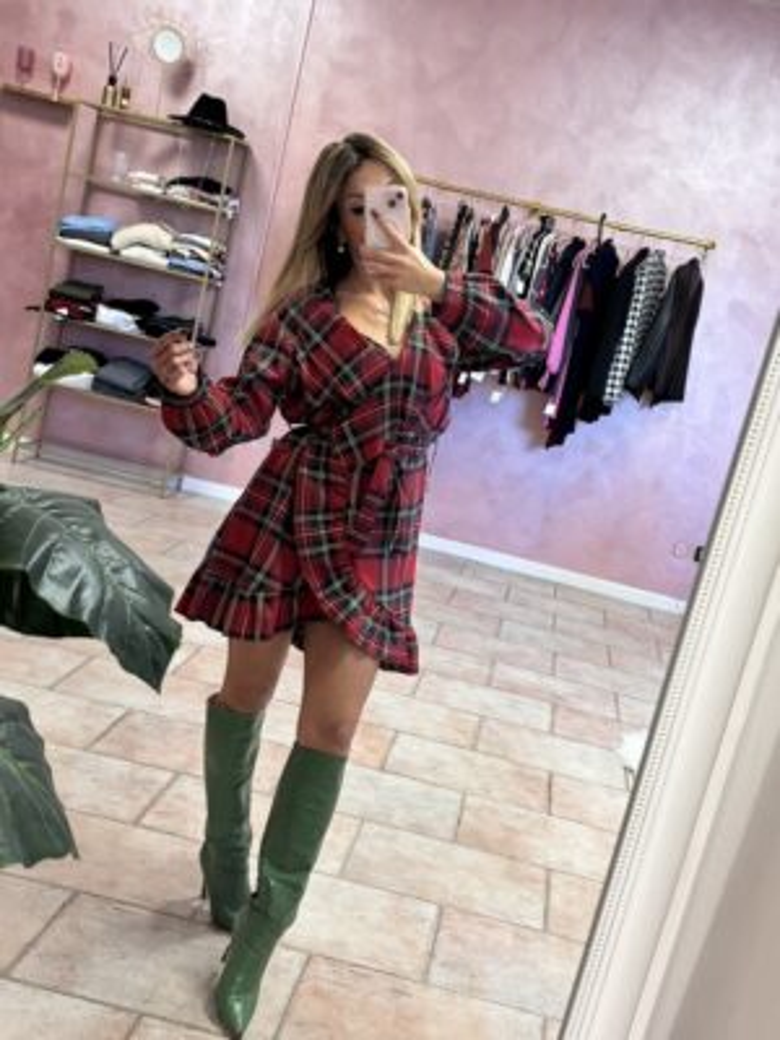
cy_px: 520
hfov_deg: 53.1
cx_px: 390
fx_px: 781
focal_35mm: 26
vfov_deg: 67.3
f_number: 1.6
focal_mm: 5.96
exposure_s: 1/50
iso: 100
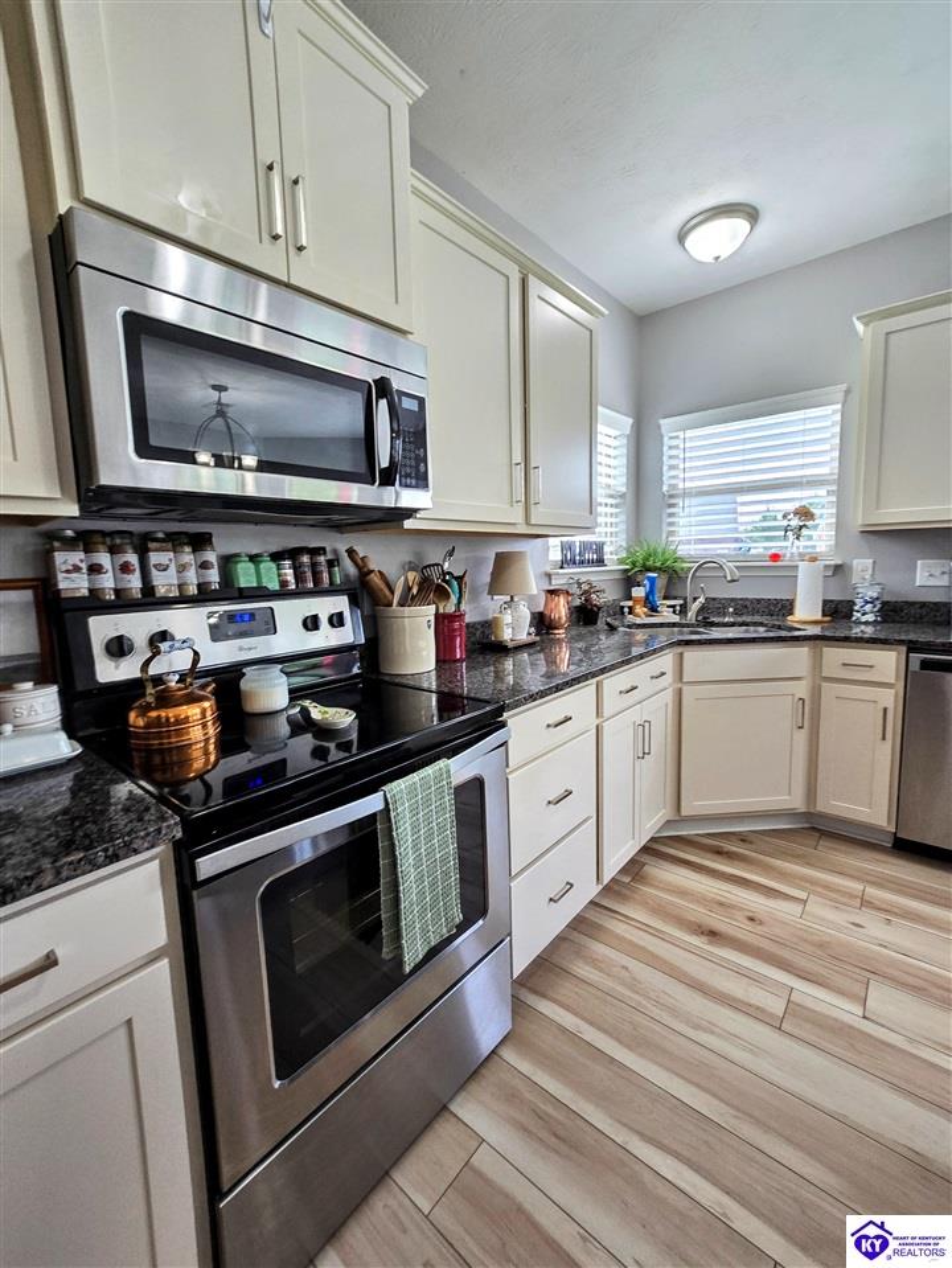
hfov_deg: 90.0
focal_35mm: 13
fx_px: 476
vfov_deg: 106.2
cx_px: 476
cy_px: 634
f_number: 2.2
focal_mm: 2.2
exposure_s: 1/60
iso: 80
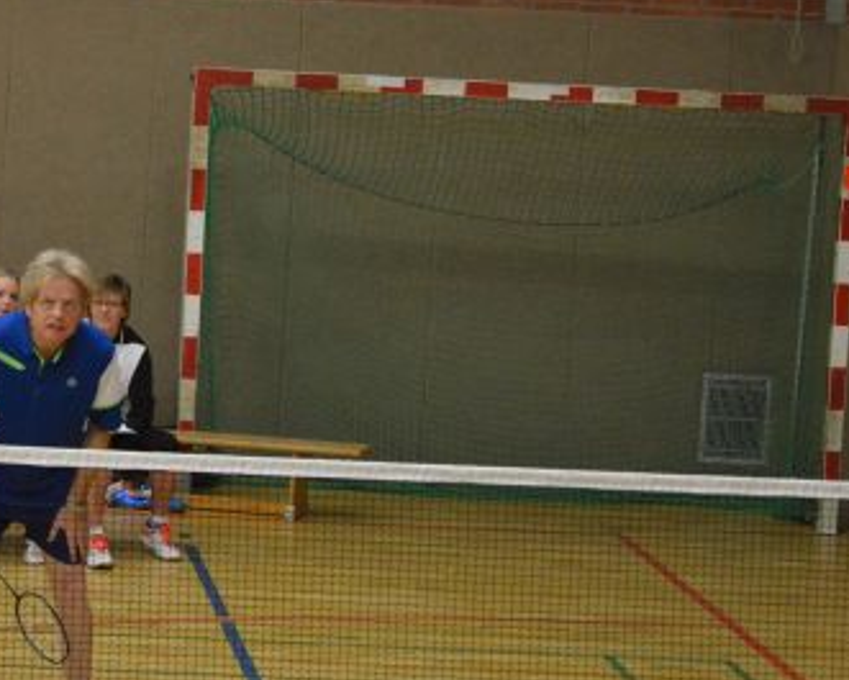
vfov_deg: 10.2
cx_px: 100
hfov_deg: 12.6
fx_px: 3818
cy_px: 298
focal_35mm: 152
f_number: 5.6
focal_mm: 55
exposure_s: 1/80
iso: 3200
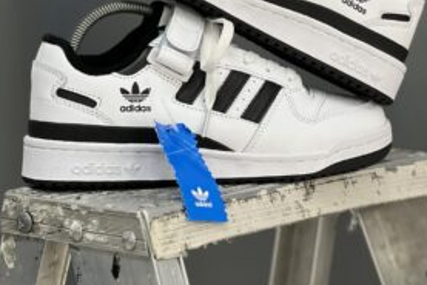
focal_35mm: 125
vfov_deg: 10.9
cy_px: 11
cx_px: 236
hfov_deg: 16.4
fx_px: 1483
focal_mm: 9
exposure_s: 1/40
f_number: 2.8
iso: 125
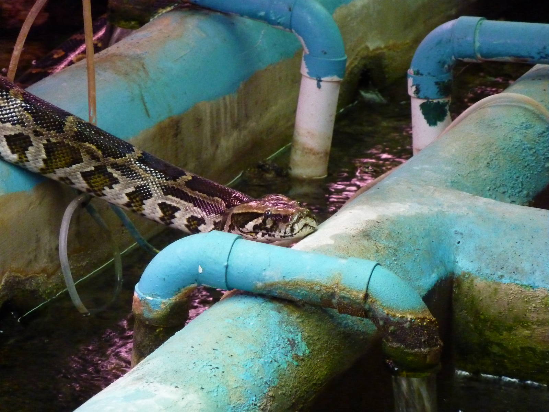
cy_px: 206
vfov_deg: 6.6
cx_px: 274
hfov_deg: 8.8
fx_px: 3568
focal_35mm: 225
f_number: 4.6
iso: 800
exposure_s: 1/30
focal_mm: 37
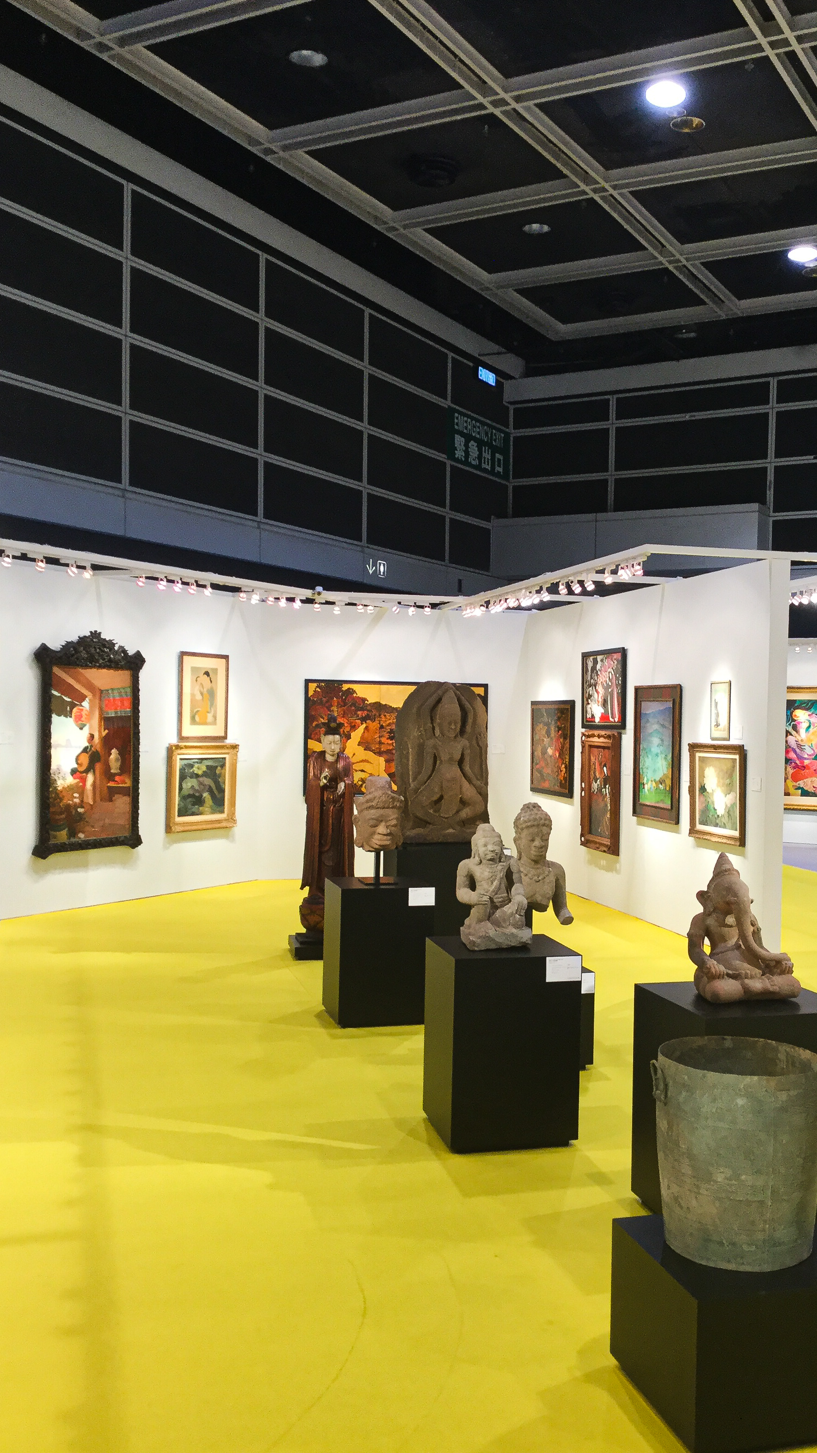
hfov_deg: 33.6
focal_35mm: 35
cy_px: 744
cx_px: 504
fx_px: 1348
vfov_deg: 56.6
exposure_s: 1/35
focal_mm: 3.3
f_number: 2.4
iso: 64
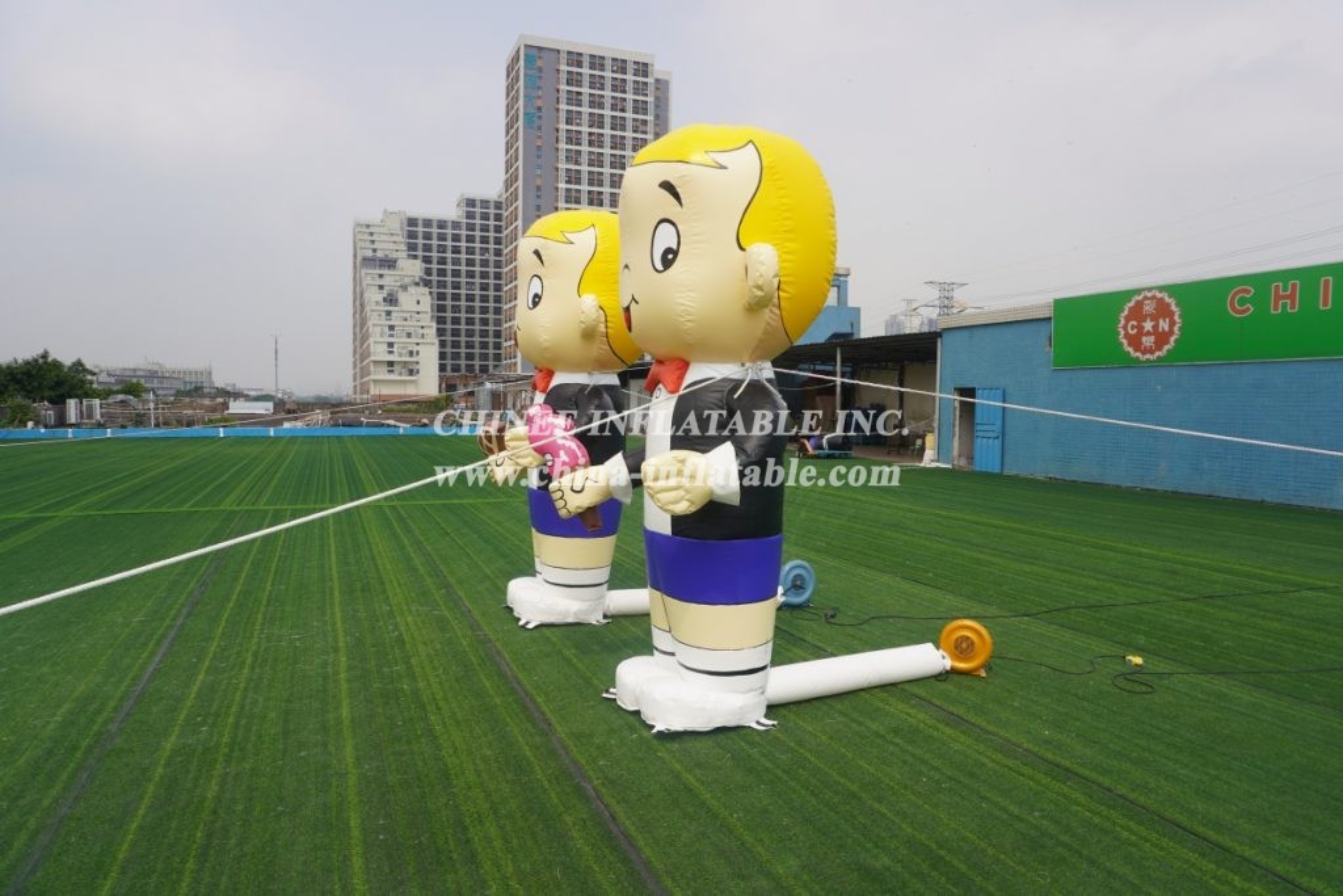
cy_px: 448
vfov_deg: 53.1
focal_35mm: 24
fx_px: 895
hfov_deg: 73.7
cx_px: 672
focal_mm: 16
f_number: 6.3
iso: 100
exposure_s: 1/400
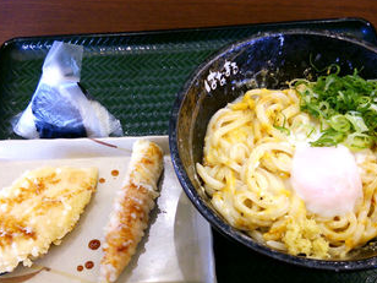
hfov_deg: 47.8
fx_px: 425
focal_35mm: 39
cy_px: 175
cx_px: 179
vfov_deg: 36.6
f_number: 1.94
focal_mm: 4.06
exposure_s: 1/44
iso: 80
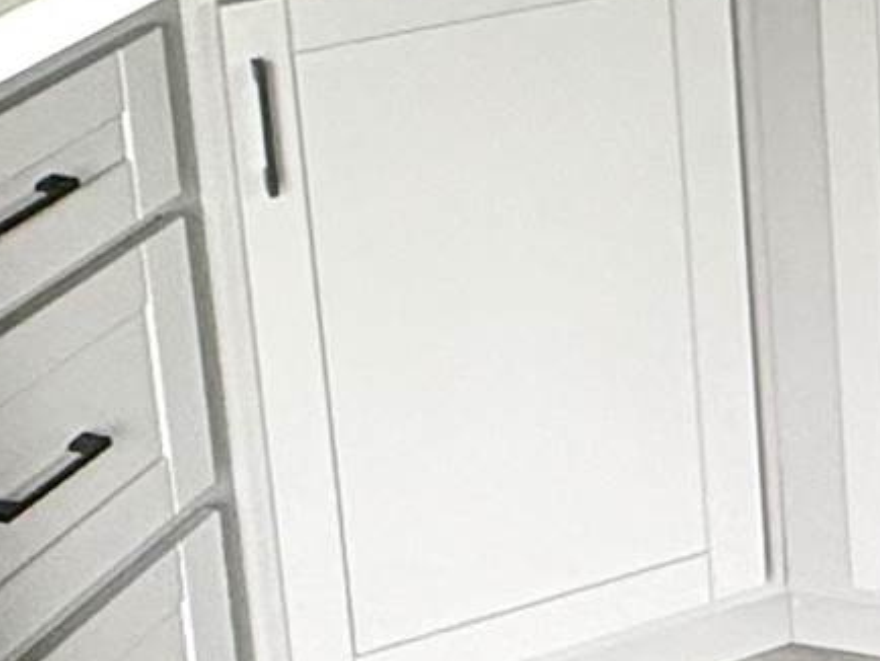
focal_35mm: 99
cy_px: -290
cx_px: 1168
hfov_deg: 18.4
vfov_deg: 14.1
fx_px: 2518
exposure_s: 1/84
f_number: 2.2
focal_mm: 2.22
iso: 320
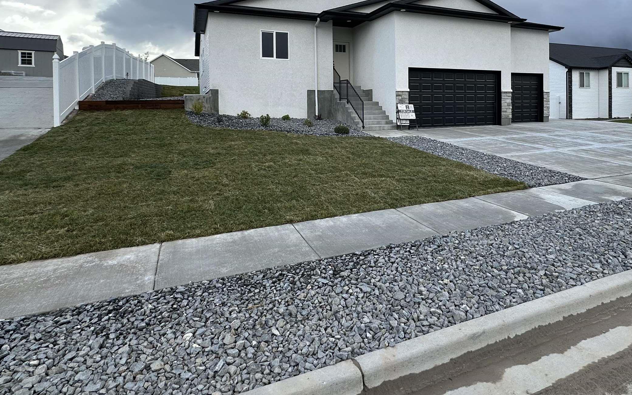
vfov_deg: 53.0
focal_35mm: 22
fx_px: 379
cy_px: 107
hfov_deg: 79.1
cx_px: 365
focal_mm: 2.22
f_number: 2.2
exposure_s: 1/707
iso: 40
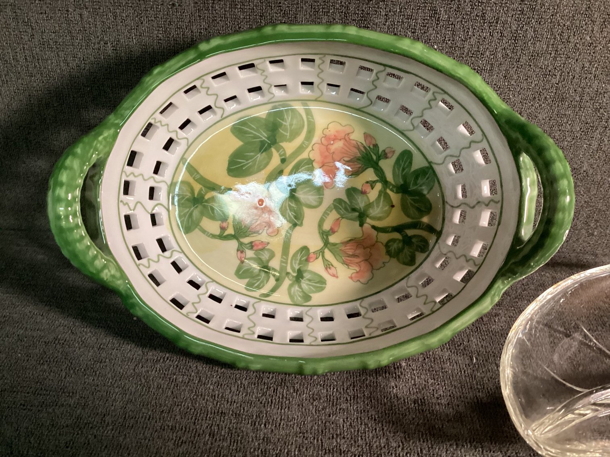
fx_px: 546
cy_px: 228
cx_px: 305
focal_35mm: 31
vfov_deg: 45.4
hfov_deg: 58.3
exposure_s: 1/60
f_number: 2.4
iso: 400
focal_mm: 3.3
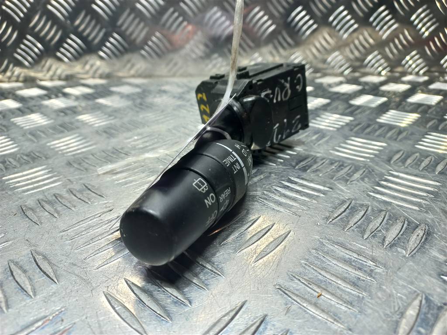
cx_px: 224
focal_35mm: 25
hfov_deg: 69.4
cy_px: 168
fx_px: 323
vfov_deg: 54.9
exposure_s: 1/50
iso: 50
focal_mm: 4.6
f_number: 1.8
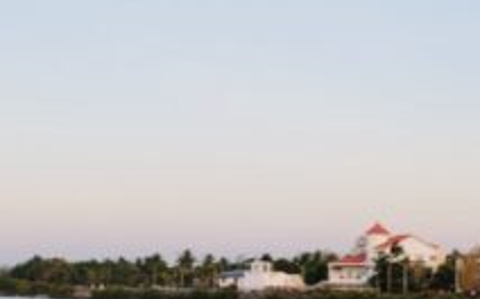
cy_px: 260
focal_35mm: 78
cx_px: 188
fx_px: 1019
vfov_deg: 16.5
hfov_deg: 26.4
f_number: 4
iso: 400
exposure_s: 1/140
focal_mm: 18
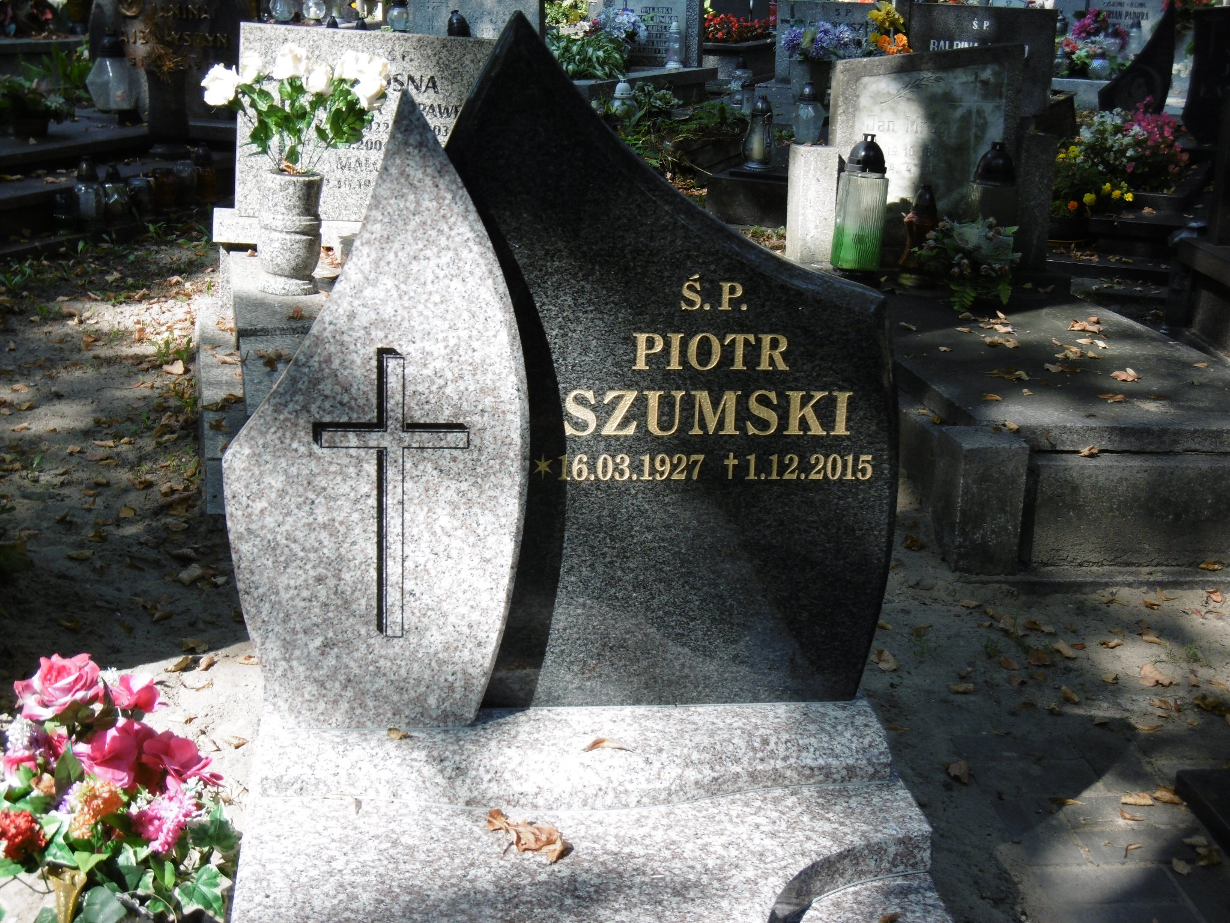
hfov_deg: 32.7
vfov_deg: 24.8
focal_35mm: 59
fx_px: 2096
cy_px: 462
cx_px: 615
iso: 100
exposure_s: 1/200
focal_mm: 10.5
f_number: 4.2
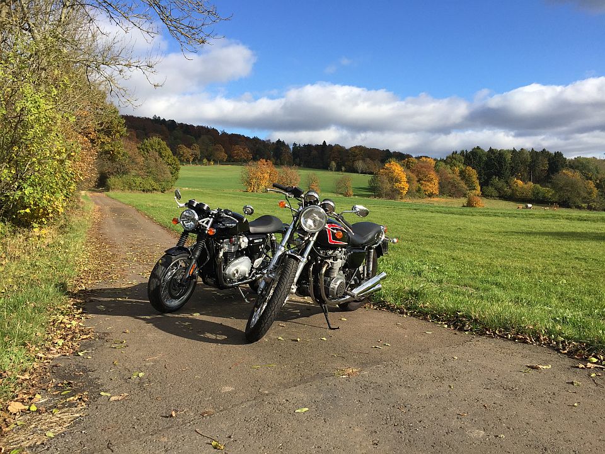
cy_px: 227
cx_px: 302
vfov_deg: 48.2
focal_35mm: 29
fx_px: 507
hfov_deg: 61.7
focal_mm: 4.15
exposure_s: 1/1721
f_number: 2.2
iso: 32
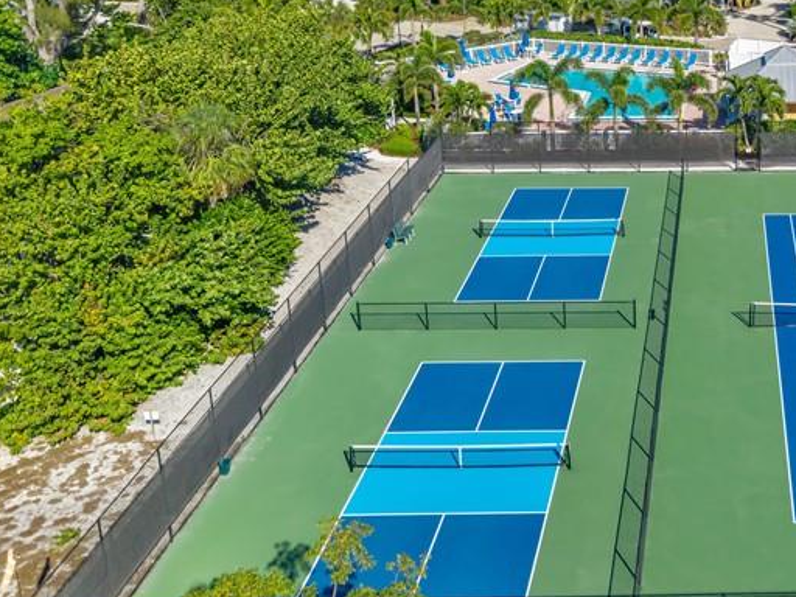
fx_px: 1104
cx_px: 754
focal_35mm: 48
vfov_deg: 29.1
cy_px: 63
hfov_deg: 36.5
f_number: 1.8
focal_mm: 8.67
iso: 100
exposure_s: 1/640
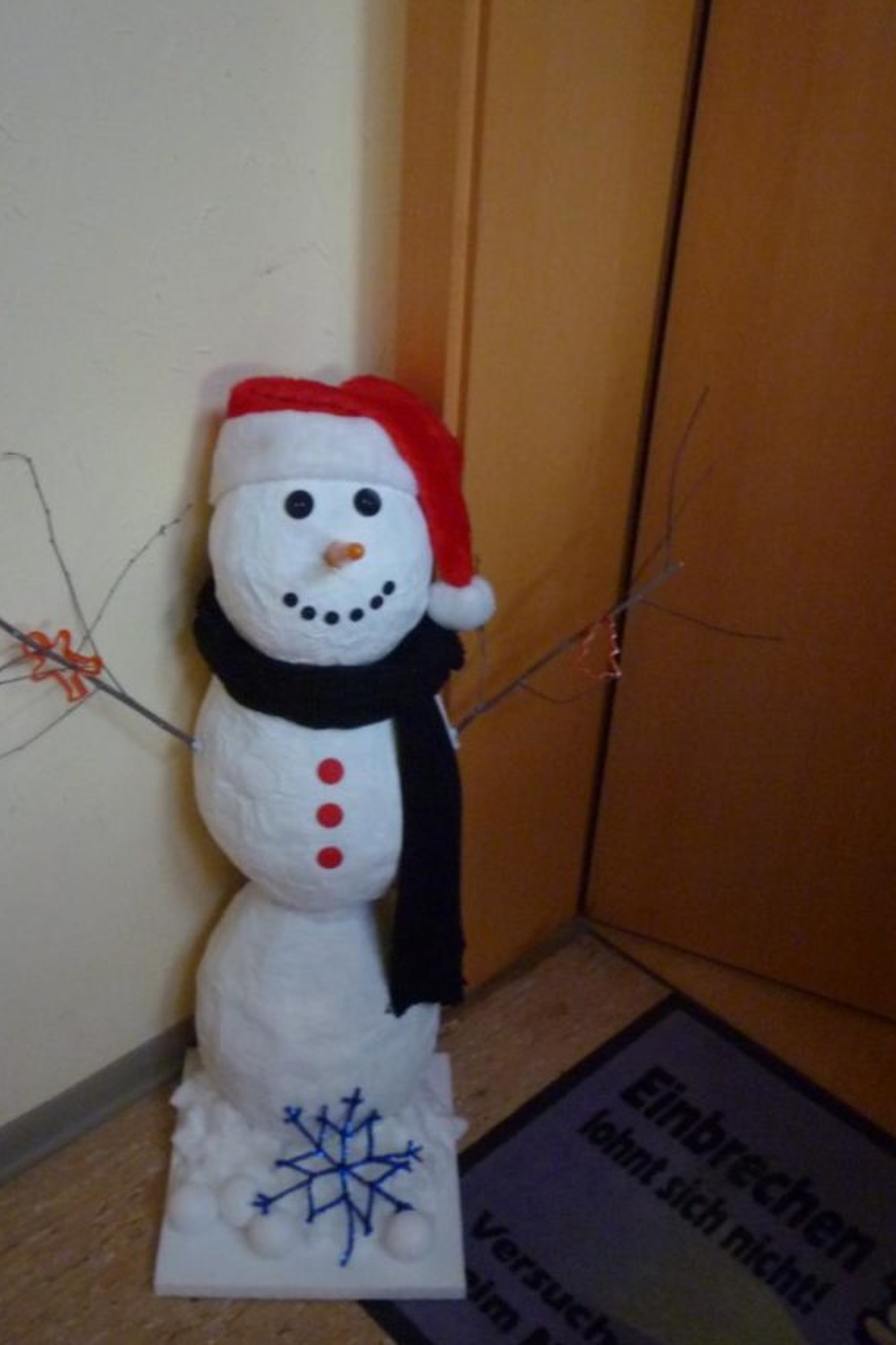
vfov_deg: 53.1
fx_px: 1344
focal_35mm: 36
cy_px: 668
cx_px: 309
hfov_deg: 36.5
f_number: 3.3
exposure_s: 1/8
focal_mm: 5.2
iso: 400
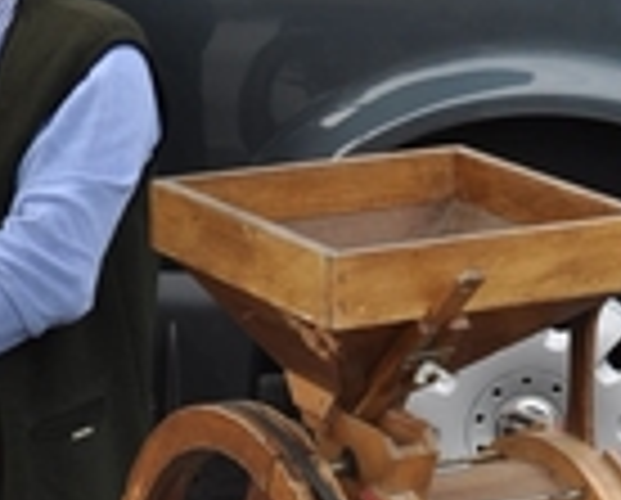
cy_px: 734
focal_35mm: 183
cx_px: 333
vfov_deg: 8.3
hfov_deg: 10.5
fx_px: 3371
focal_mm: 30
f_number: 7.1
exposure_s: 1/200
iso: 200
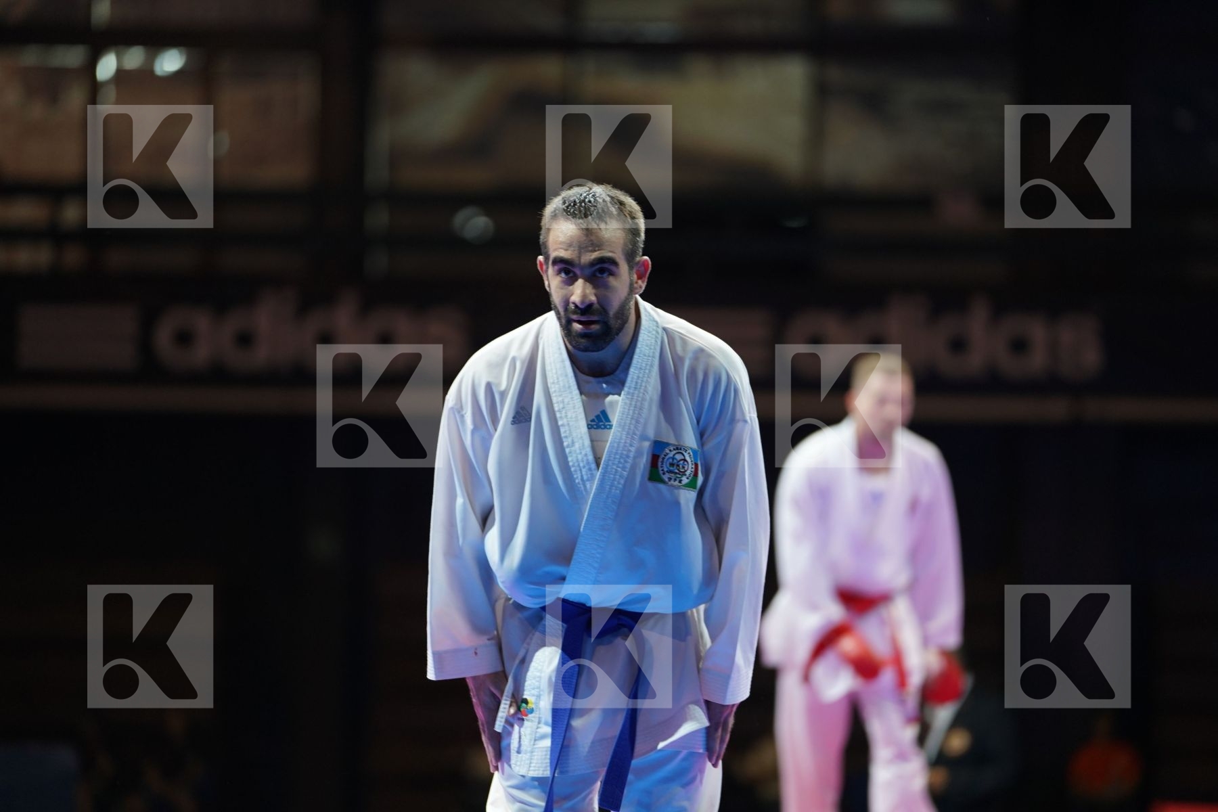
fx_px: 6022
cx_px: 609
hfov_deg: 11.5
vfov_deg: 7.7
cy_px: 406
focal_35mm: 178
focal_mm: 178
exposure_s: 1/250
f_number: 2.8
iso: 1250
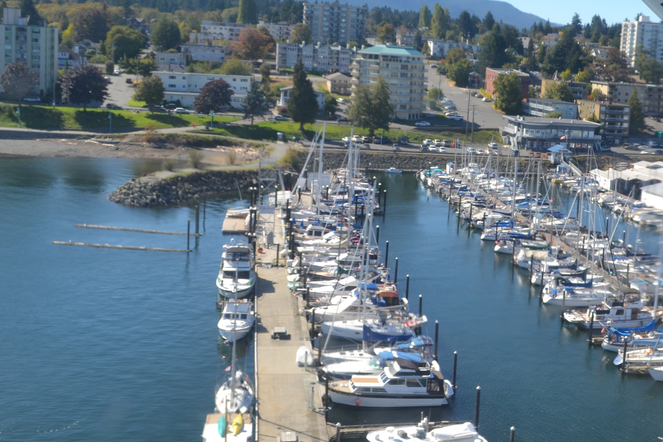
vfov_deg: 27.4
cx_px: 516
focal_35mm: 49
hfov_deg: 39.0
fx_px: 902
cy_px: 159
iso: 100
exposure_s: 1/250
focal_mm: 18
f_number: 8
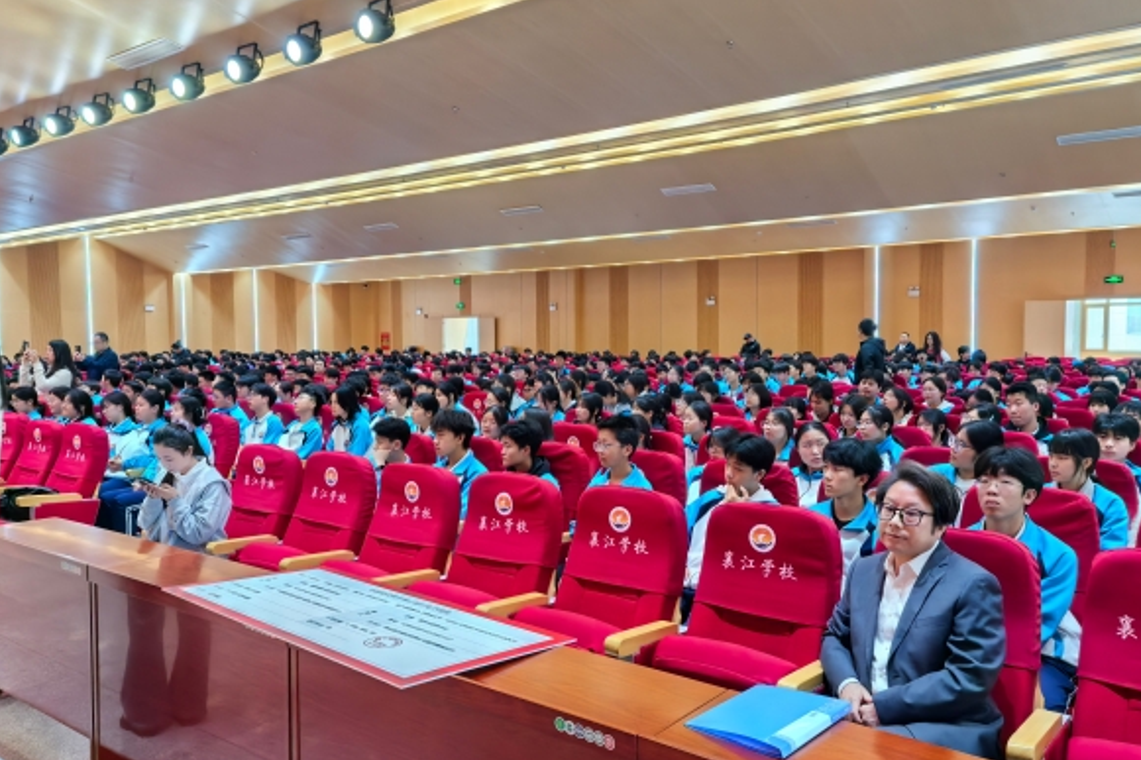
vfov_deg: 44.9
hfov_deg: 63.7
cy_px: 383
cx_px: 558
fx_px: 919
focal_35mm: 29
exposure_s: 1/100
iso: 160
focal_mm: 5.35
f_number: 1.8
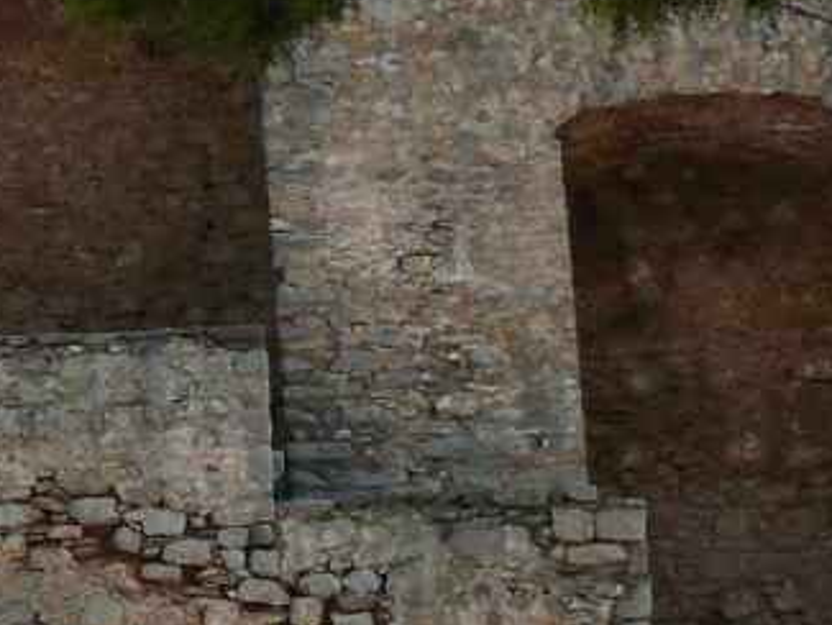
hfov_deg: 11.1
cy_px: 223
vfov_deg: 9.4
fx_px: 3799
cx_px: -964
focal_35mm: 158
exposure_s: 1/200
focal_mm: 7.4
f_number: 4.5
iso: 100
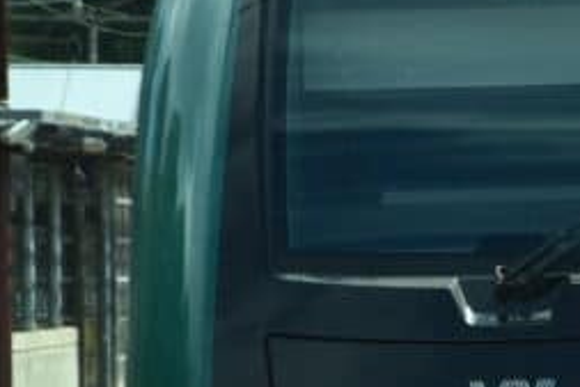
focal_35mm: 638
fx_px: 10285
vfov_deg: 2.2
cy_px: 315
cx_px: 1094
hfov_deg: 3.2
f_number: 8
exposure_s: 1/500
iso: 180
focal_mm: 105
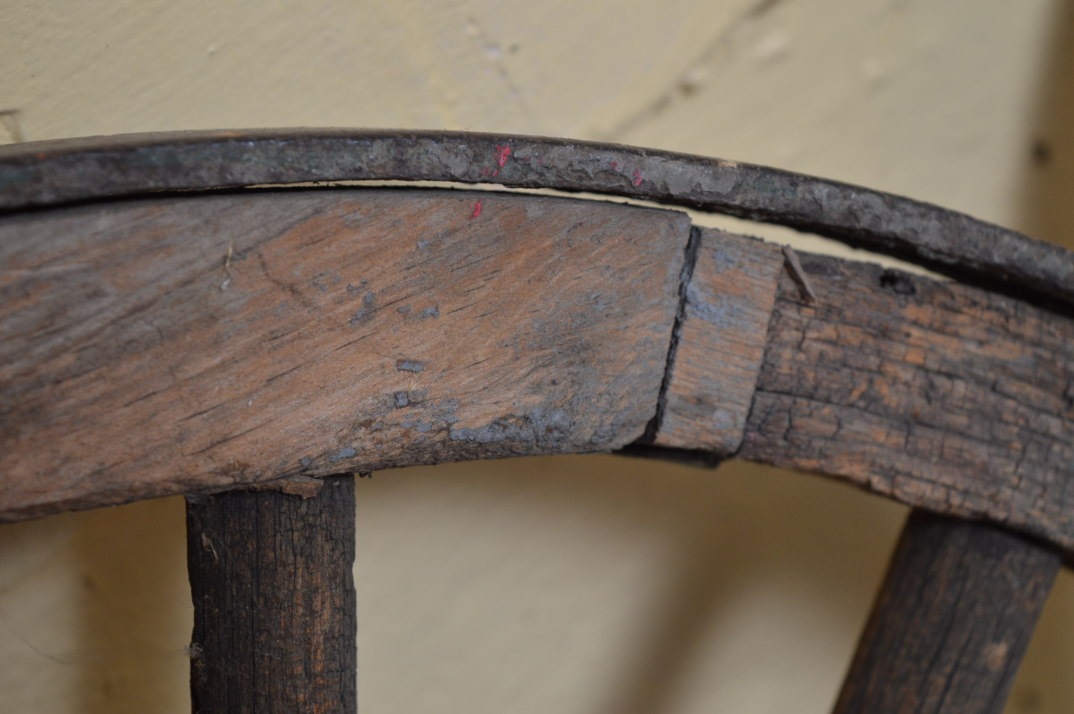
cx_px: 537
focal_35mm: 82
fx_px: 2459
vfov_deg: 16.5
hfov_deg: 24.6
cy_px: 357
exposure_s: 1/60
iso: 400
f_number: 6.3
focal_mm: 55
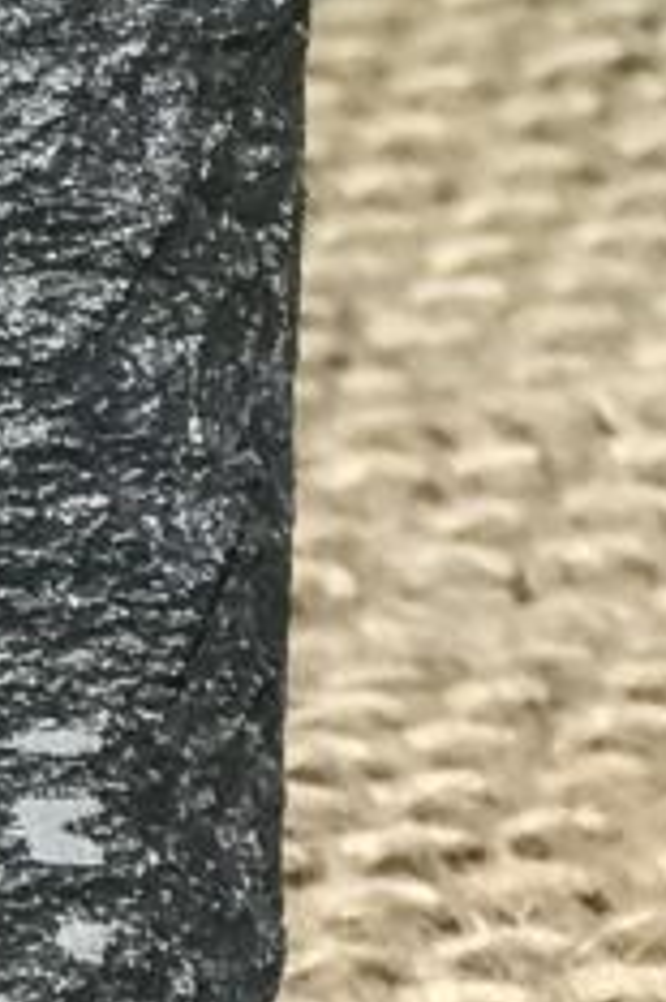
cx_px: -1702
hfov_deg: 2.9
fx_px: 12727
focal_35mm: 458
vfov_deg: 4.4
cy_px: -1204
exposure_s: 1/120
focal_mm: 6.6
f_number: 2.8
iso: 25
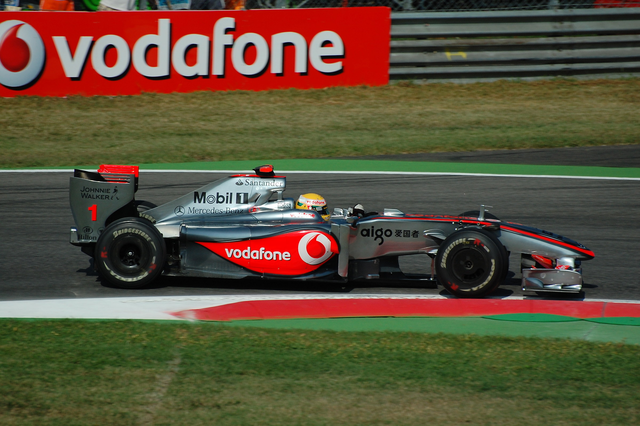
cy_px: 213
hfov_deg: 5.5
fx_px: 6660
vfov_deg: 3.7
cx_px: 320
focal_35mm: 375
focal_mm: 250
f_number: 5.6
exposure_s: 1/500
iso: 400
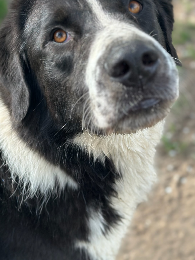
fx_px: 511
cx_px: 98
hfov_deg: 21.6
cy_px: 103
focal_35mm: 68
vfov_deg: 28.5
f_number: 1.78
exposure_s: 1/1120
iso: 80
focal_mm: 6.86
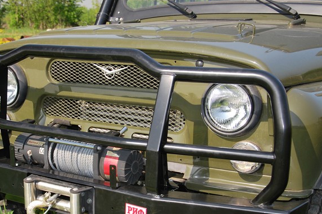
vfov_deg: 21.5
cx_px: 113
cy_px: 149
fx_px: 563
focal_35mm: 63
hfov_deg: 31.7
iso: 200
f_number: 4.5
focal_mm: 30
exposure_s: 1/200
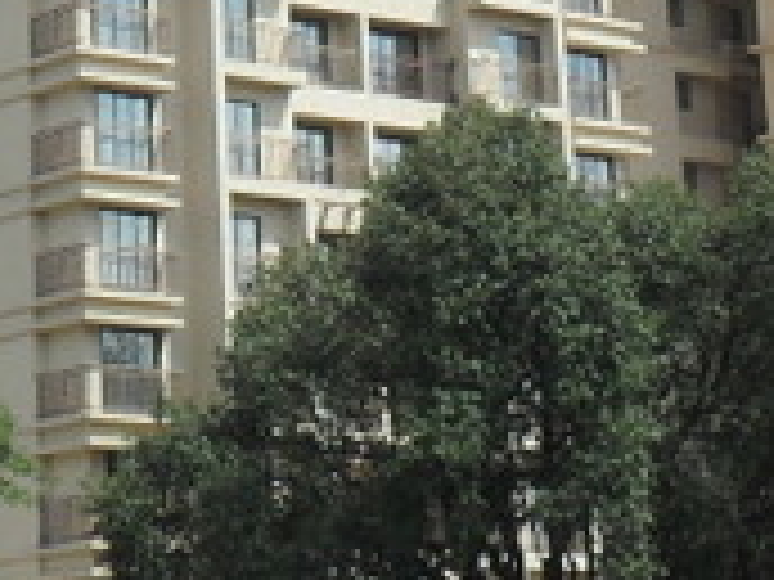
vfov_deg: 9.7
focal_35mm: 149
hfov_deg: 13.2
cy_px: -225
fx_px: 3332
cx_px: 99
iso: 100
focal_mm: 5.7
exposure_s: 1/180
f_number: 9.4
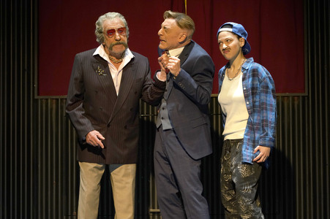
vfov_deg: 10.9
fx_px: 1154
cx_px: 165
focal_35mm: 126
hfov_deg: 16.3
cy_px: 110
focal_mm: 126
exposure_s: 1/200
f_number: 5.6
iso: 2000
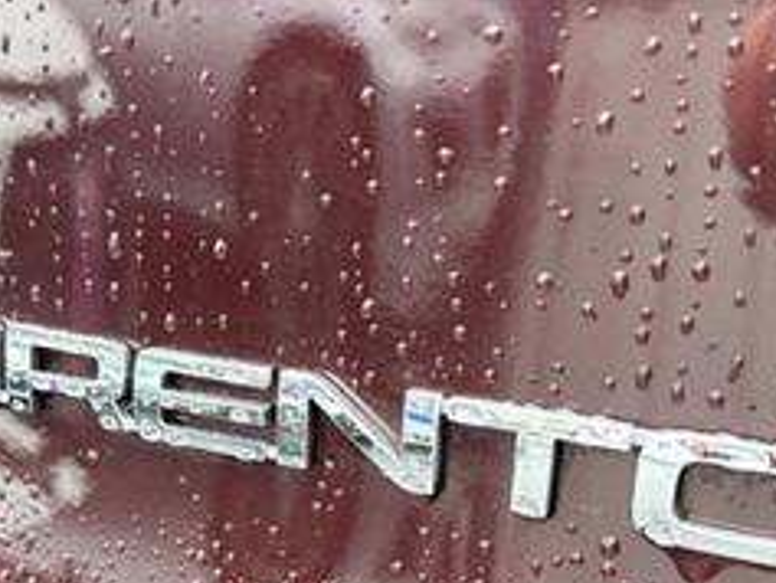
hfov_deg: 37.4
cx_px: 350
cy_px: 508
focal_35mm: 51
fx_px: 1144
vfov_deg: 27.7
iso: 160
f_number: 1.78
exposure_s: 1/121
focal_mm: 6.76
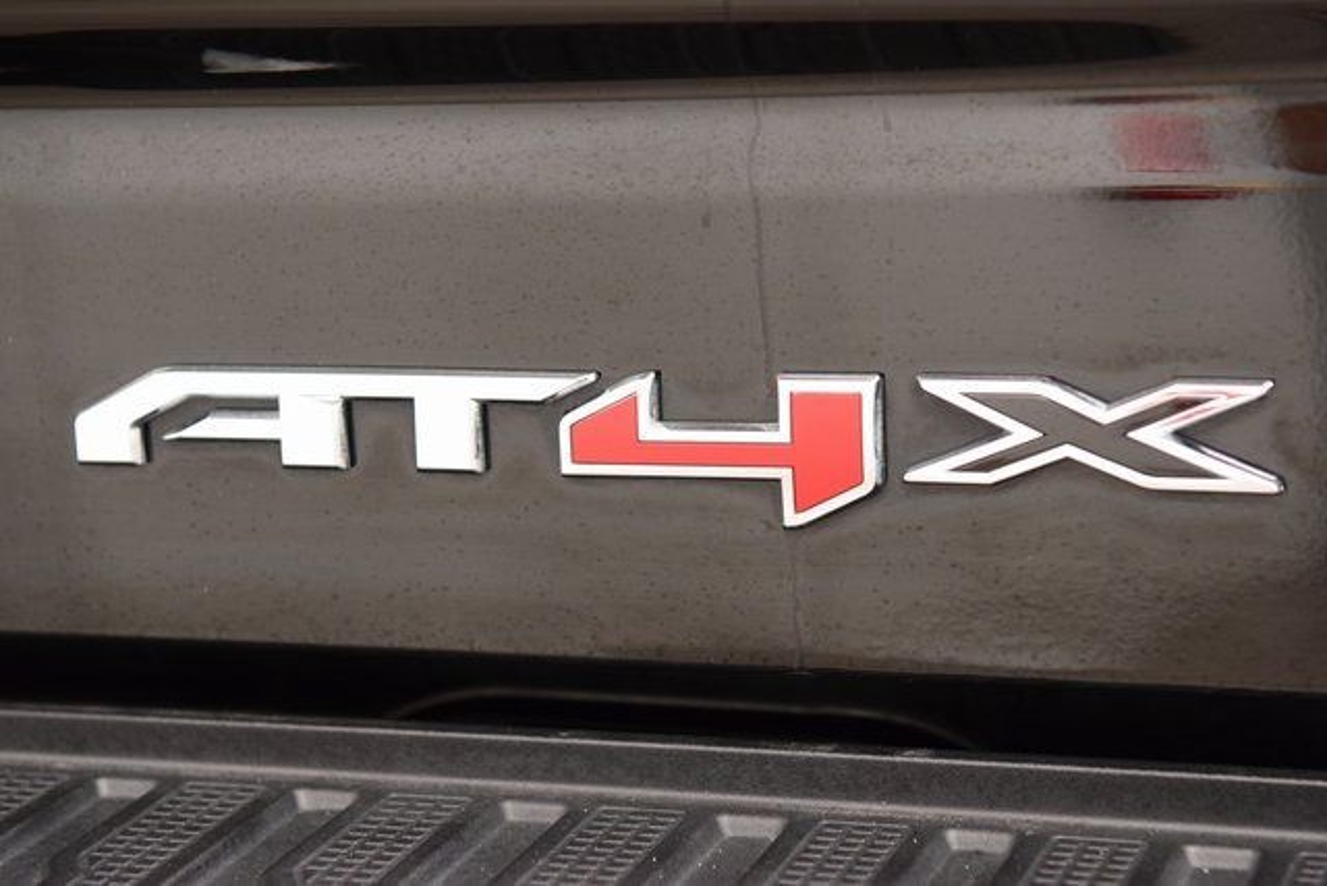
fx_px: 3097
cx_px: 664
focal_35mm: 84
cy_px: 443
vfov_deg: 16.3
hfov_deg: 24.2
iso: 1600
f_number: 4
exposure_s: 1/30
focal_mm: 56
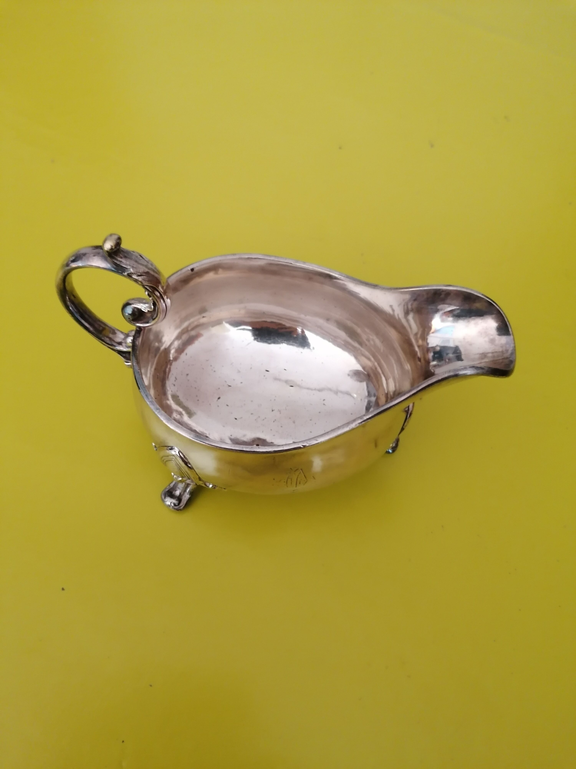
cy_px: 384
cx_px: 288
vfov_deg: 65.3
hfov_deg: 51.4
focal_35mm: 27
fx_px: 599
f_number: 1.8
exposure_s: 1/20
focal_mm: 4.75
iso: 500
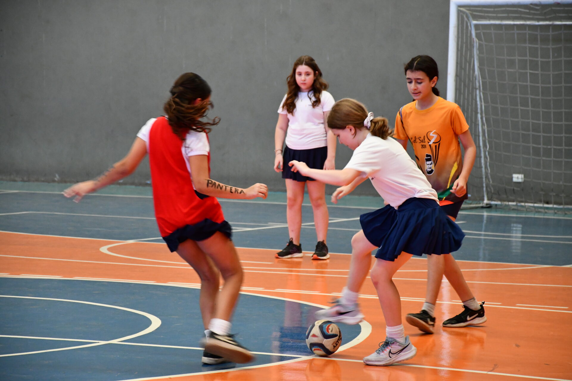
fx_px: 2494
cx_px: 286
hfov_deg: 13.1
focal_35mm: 157
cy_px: 190
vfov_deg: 8.7
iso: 3200
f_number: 5.6
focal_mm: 105
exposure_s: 1/125
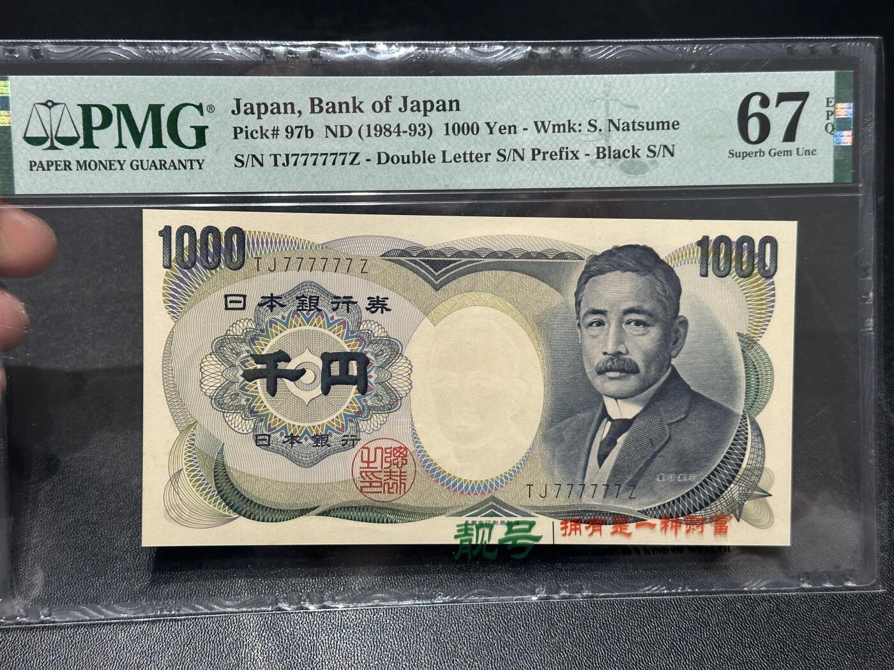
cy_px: 335
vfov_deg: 30.3
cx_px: 447
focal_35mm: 48
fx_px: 1240
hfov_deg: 39.7
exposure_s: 1/50
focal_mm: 6.86
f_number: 1.78
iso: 160
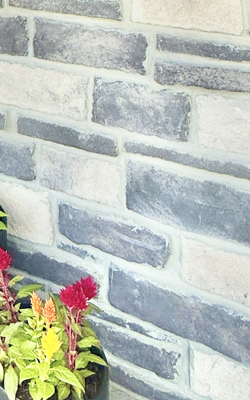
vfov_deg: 35.7
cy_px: -61
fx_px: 502
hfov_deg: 22.9
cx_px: -121
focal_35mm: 46
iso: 50
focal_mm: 2.22
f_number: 2.2
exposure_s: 1/1087
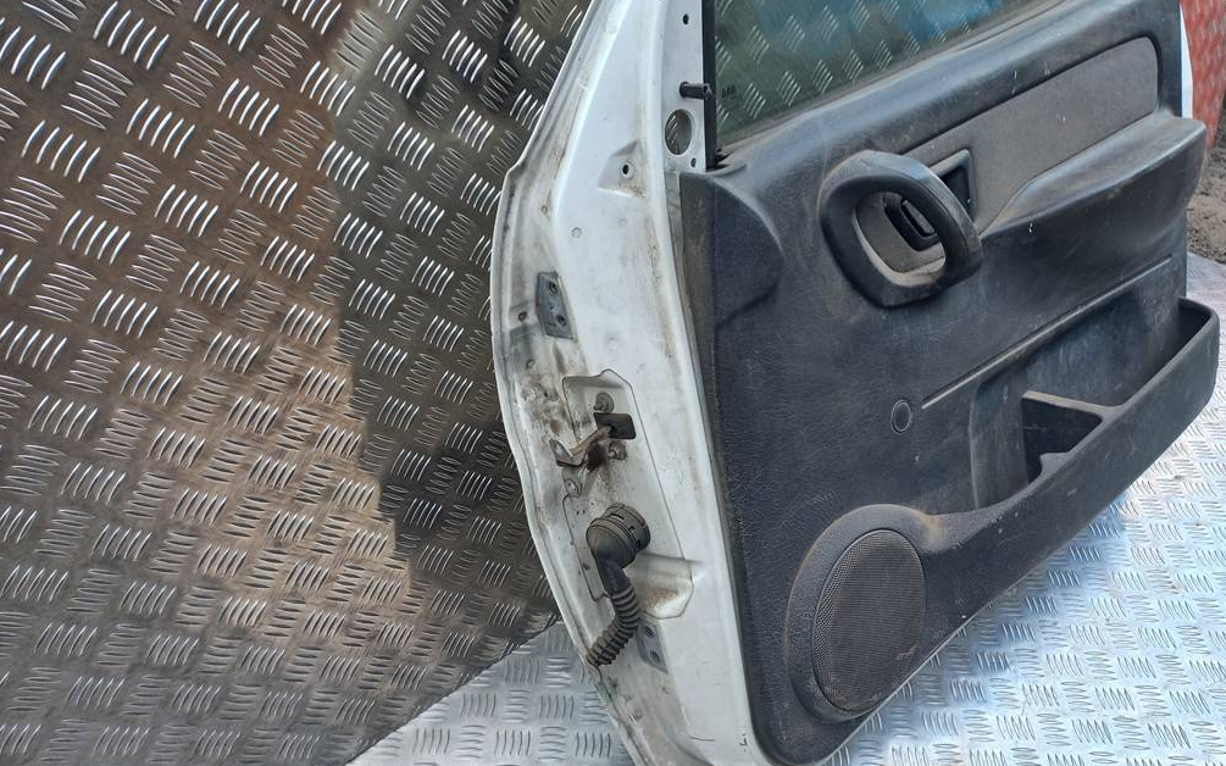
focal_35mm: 27
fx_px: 902
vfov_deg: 46.0
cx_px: 617
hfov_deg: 68.4
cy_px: 393
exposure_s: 1/50
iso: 32
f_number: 1.8
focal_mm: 4.6
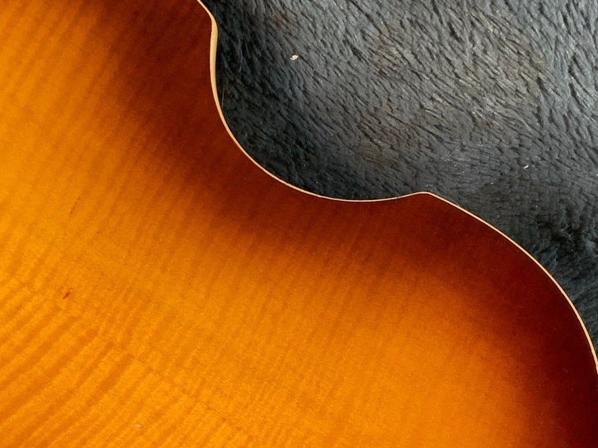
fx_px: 1451
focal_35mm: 84
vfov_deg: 17.3
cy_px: 395
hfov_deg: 23.3
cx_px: 247
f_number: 1.8
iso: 50
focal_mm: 3
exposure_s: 1/50
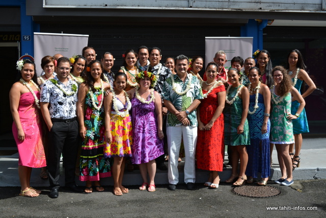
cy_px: 109
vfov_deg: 29.9
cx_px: 163
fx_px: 408
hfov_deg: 43.6
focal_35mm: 45
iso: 125
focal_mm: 30
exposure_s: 1/250
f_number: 8
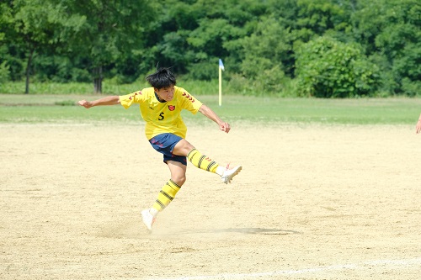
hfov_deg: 9.7
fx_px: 2490
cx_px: 210
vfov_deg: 6.4
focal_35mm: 213
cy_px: 140
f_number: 6.4
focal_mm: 142.2
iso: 500
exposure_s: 1/1000
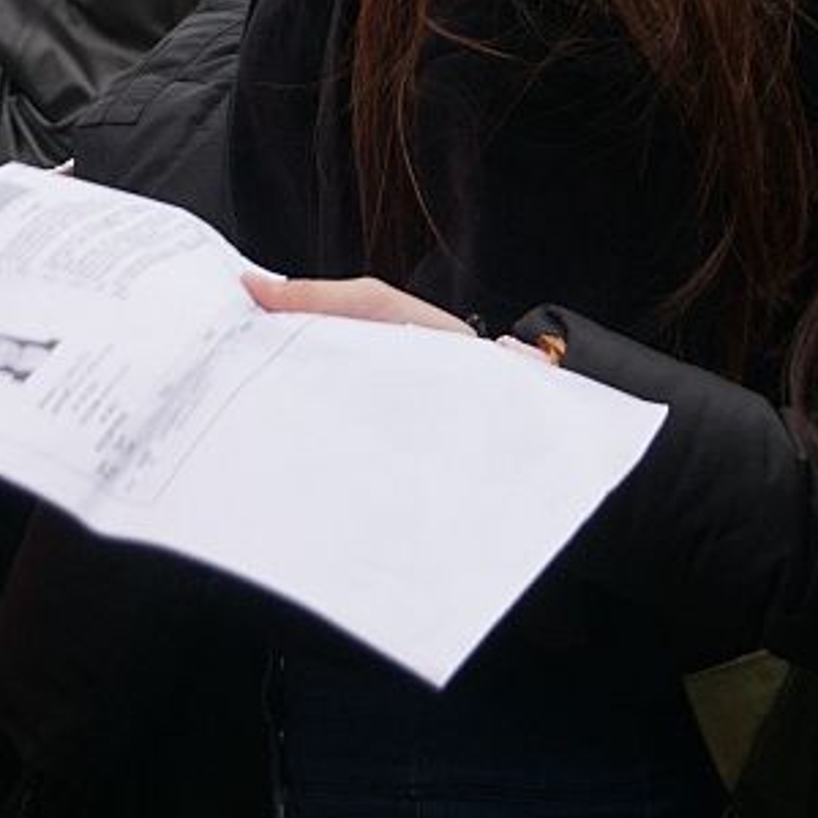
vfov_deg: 9.7
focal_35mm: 179
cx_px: 414
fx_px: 4778
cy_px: -131
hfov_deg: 9.8
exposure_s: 1/250
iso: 400
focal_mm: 35
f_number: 6.3
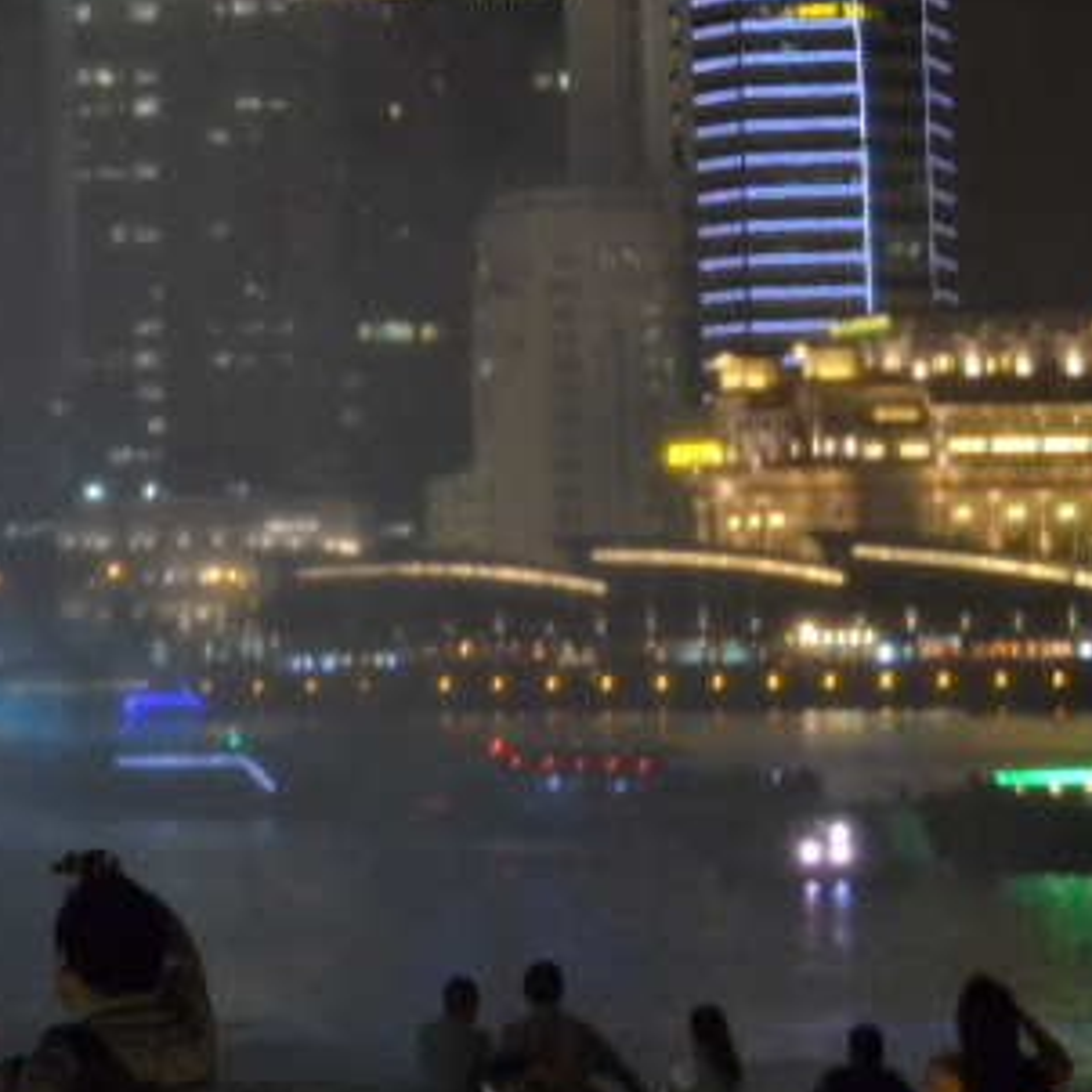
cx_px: -315
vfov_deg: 12.6
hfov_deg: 12.3
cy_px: 108
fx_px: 4925
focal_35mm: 138
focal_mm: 32
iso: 3200
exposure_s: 1/15
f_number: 4.8
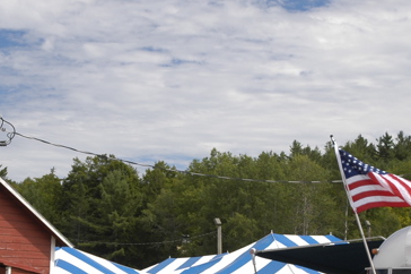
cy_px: 269
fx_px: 1165
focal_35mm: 102
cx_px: 140
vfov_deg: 13.2
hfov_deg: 20.0
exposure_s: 1/200
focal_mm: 31
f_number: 7.1
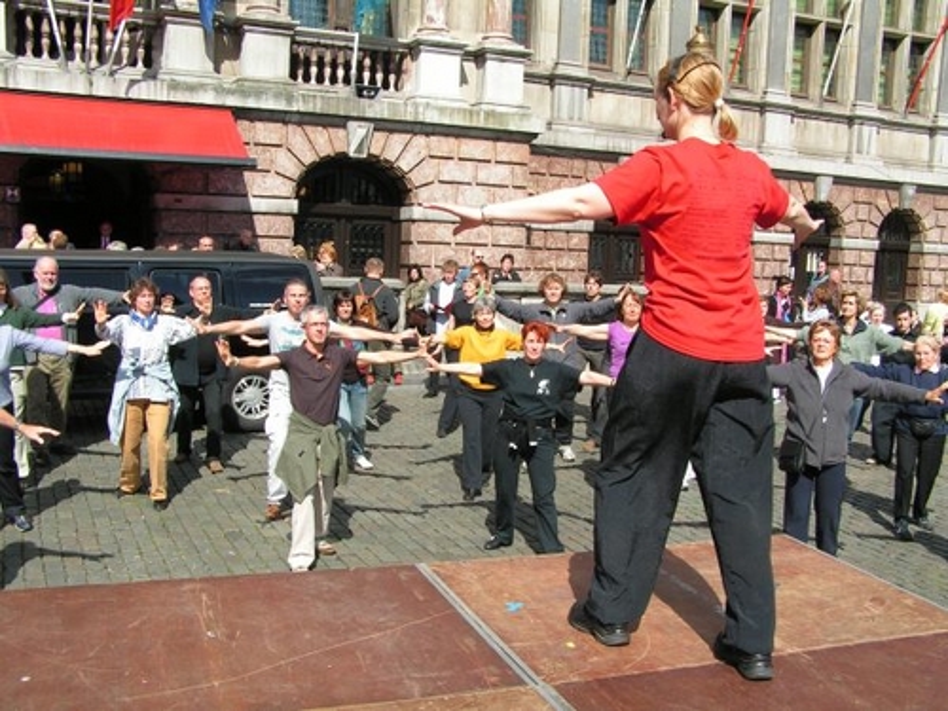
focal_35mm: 38
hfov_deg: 49.0
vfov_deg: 37.7
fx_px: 1041
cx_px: 474
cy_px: 356
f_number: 5.6
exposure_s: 1/250
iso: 50
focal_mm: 6.3
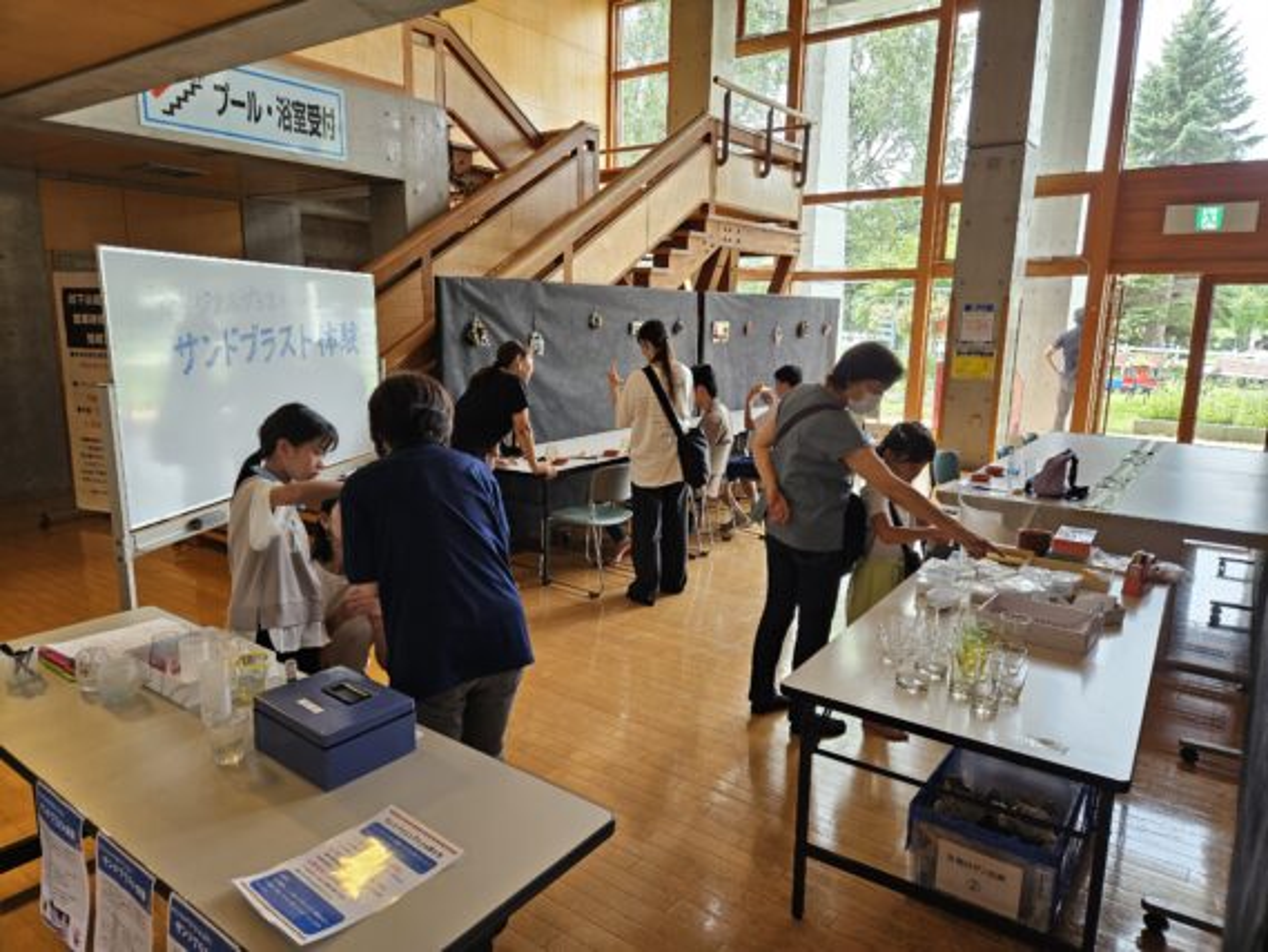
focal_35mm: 23
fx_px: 843
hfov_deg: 73.9
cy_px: 476
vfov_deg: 58.9
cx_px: 634
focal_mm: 5.4
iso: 100
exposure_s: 1/100
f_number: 1.8
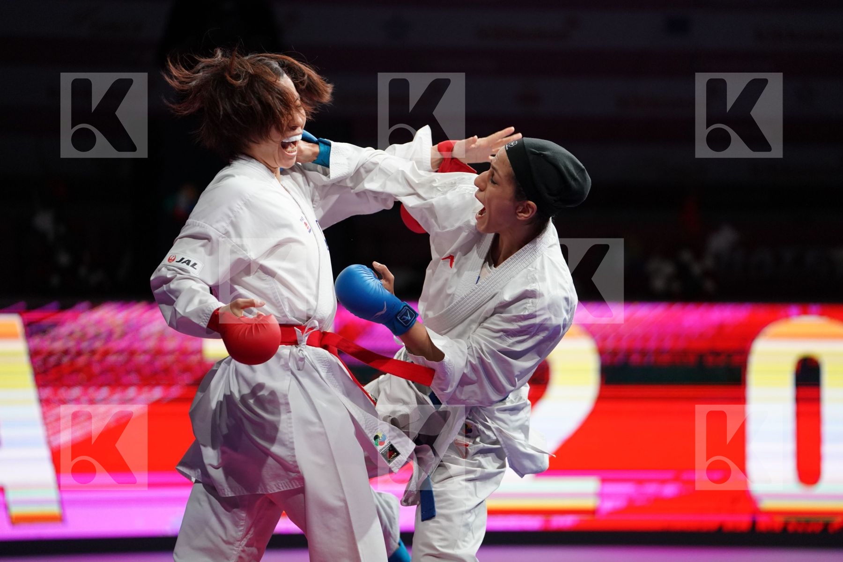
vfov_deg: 7.5
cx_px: 422
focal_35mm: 184
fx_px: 4308
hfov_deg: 11.2
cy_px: 281
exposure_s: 1/1000
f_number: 2.8
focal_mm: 184
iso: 3200
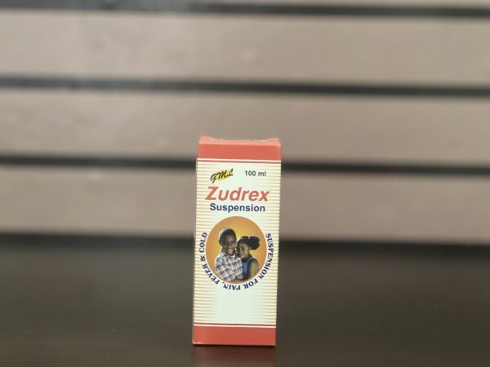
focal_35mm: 77
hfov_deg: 25.3
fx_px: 1090
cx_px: 245
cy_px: 184
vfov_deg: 19.1
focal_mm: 9
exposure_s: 1/33
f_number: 2.8
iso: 320
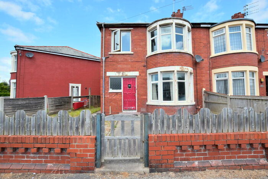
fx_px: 112
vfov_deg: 77.4
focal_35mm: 15
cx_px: 134
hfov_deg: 100.4
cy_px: 90
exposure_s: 1/250
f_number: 5
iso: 100
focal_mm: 10
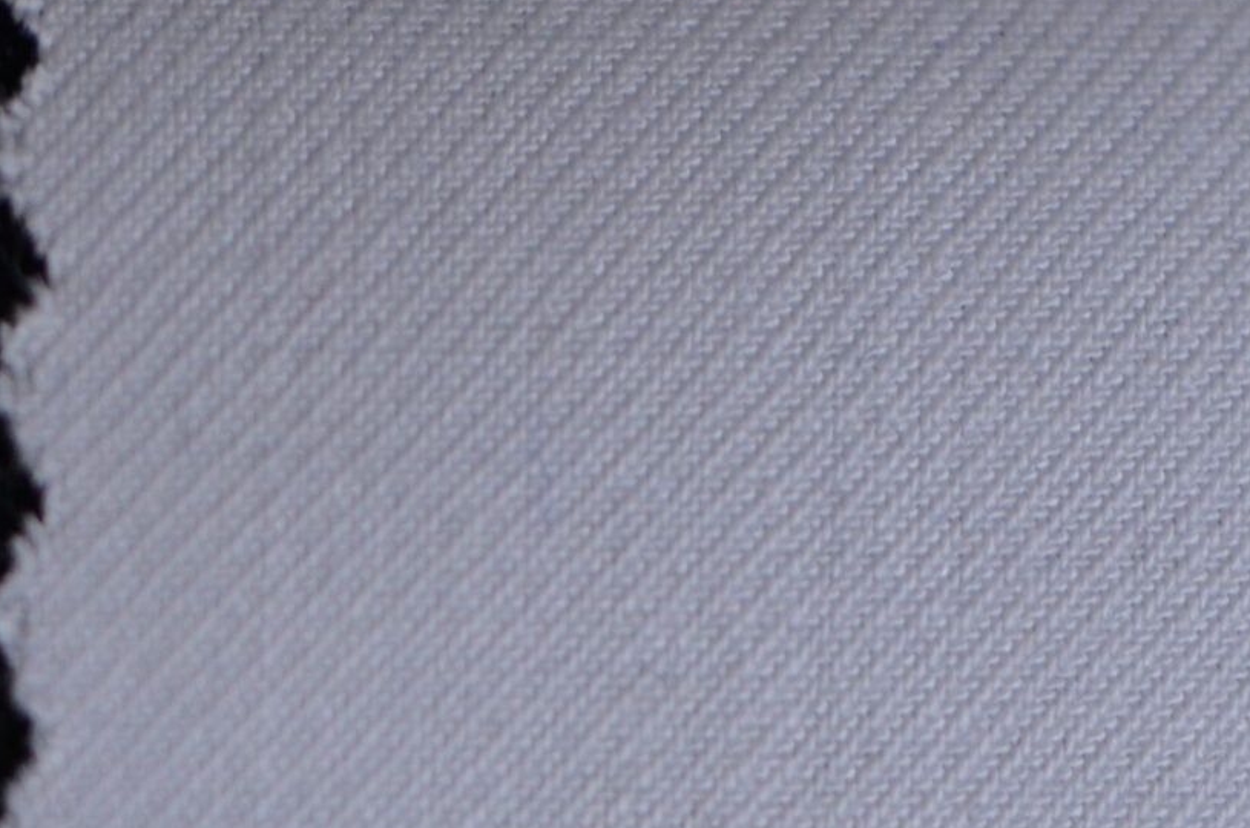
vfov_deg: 3.2
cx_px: 1215
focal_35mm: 424
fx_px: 14693
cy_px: 1012
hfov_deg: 4.9
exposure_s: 1/250
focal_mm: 90
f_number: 3.5
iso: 800
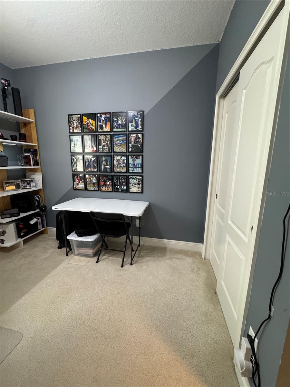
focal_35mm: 14
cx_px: 145
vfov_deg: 102.1
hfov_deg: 85.7
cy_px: 194
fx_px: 156
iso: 500
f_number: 2.2
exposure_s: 1/60
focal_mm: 2.22
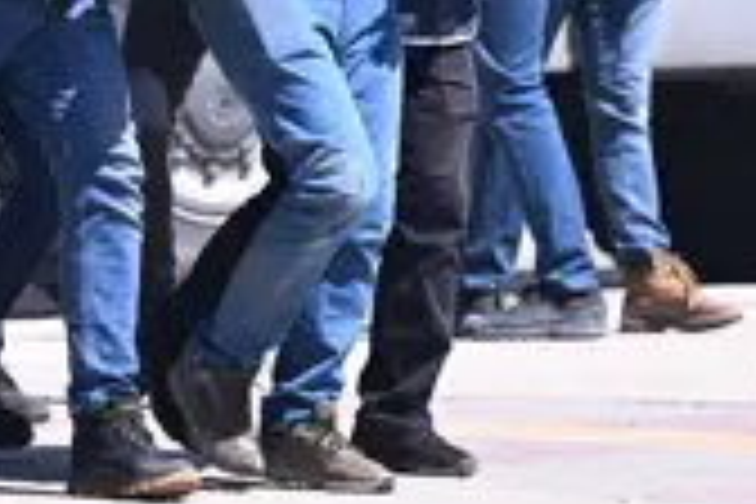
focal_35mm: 519
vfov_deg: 2.6
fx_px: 10898
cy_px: -65
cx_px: -14
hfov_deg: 4.0
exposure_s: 1/4000
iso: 800
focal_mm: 210
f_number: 5
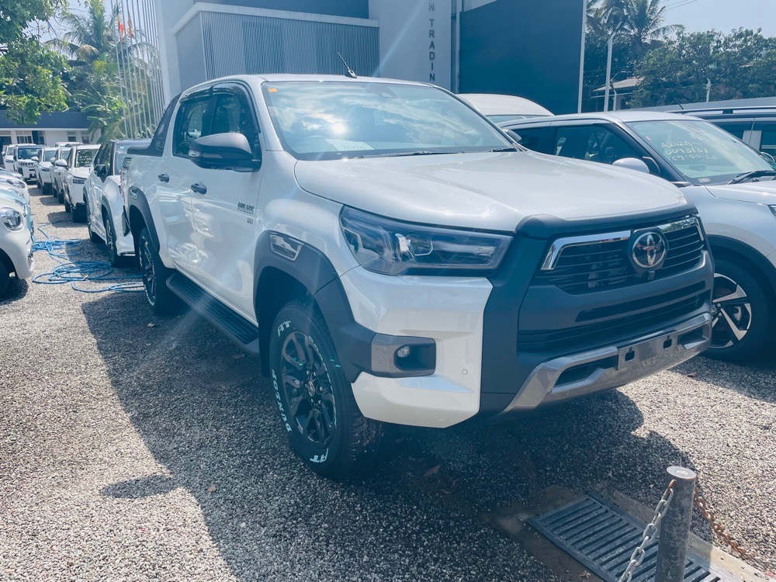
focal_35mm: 26
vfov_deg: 53.1
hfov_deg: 67.3
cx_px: 388
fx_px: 583
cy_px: 291
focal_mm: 4.2
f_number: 1.6
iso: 32
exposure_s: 1/3610
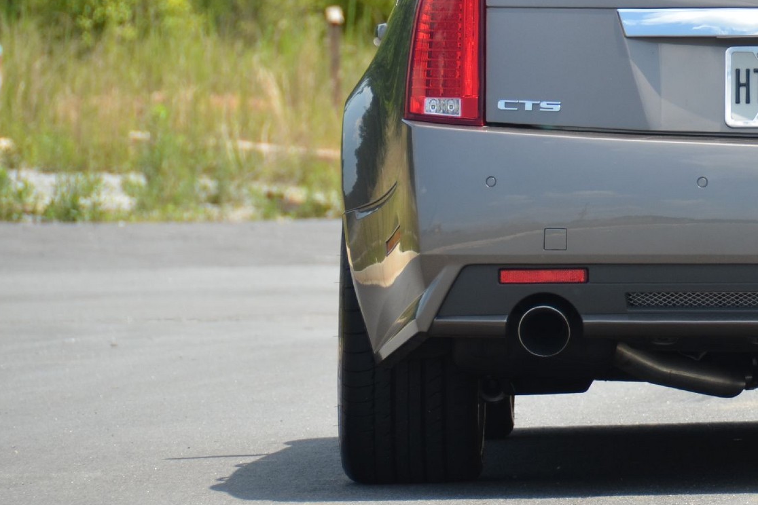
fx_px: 10590
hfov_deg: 4.1
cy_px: 86
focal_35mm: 503
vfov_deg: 2.7
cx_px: 814
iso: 200
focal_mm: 150
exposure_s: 1/500
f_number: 5.6
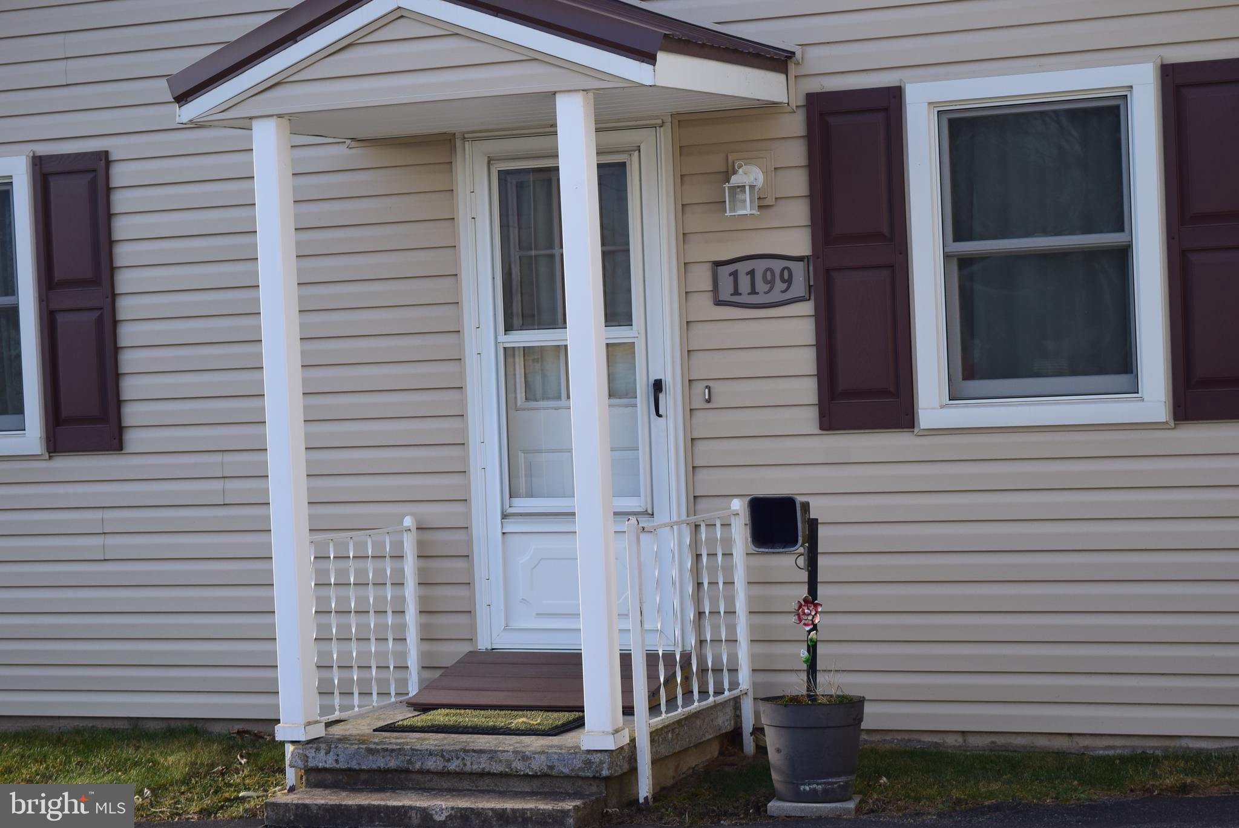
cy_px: 414
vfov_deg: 17.5
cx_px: 620
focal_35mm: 78
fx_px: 2686
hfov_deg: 26.0
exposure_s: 1/250
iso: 250
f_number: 8
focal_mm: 52
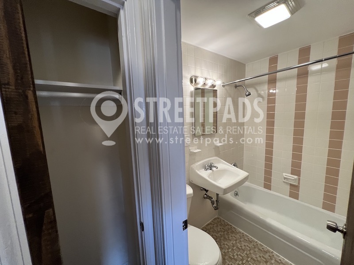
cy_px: 132
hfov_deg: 106.2
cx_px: 177
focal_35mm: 13
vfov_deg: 89.9
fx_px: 133
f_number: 1.8
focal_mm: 1.57
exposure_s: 1/120
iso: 160
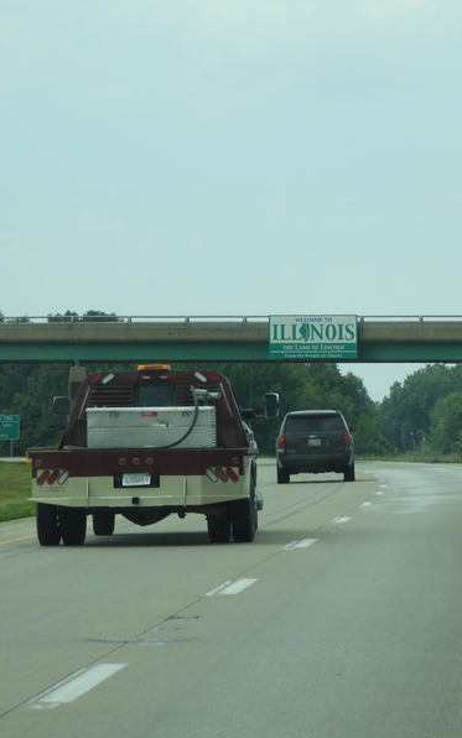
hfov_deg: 6.8
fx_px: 3864
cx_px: 445
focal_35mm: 192
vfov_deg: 10.9
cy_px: 370
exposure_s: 1/400
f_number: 5
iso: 100
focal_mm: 24.2
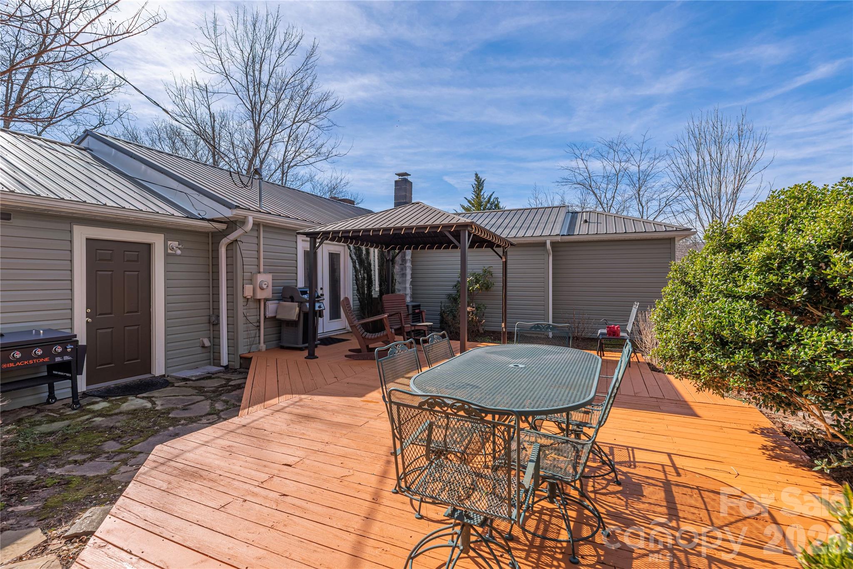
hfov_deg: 93.3
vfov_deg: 70.5
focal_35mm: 17
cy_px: 284
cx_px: 426
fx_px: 403
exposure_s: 1/2000
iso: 320
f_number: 7.1
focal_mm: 17
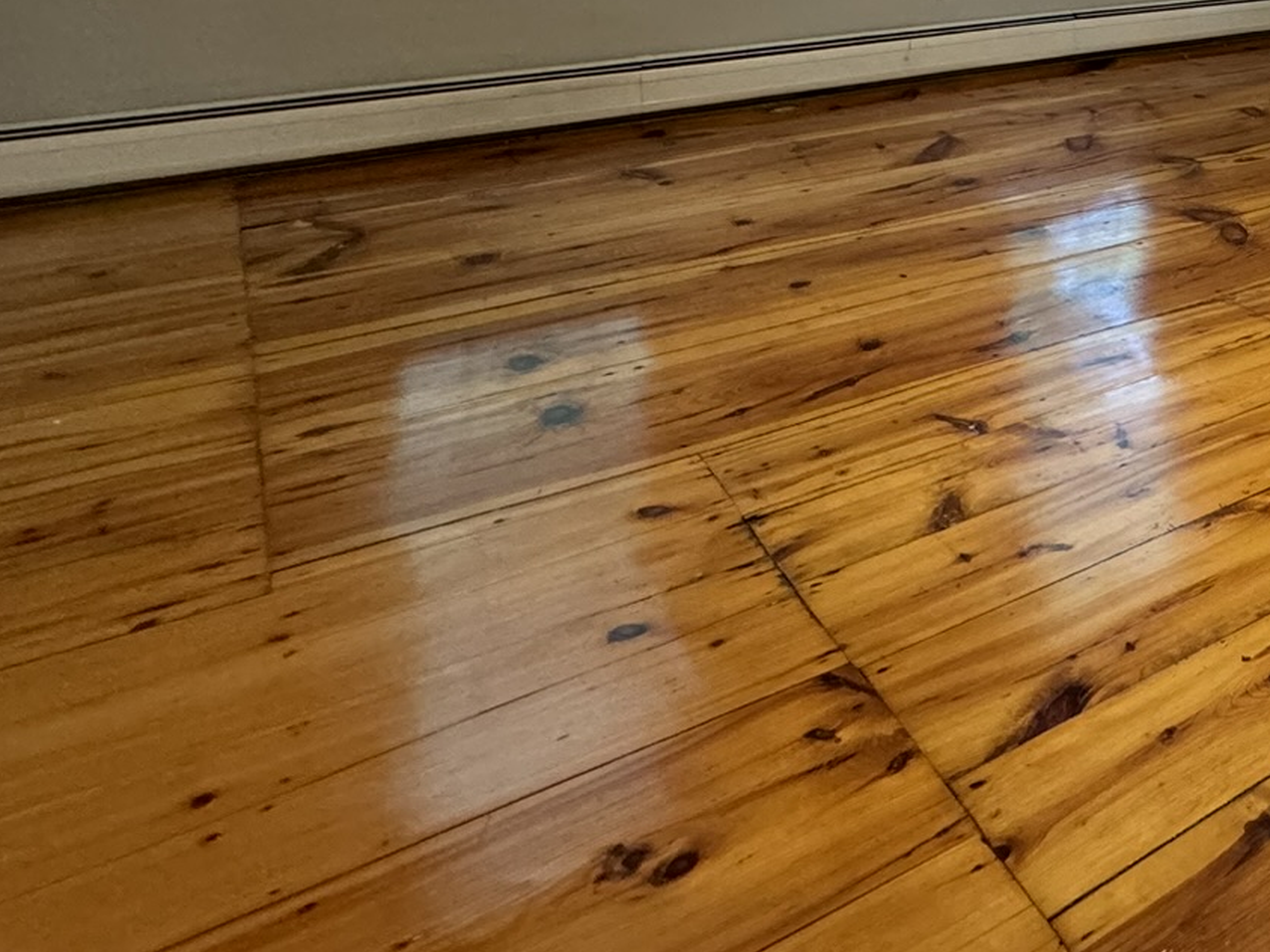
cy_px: 14
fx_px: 1247
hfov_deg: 41.4
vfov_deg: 37.6
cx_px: 1437
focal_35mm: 34
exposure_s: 1/60
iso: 400
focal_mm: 2.22
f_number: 2.2
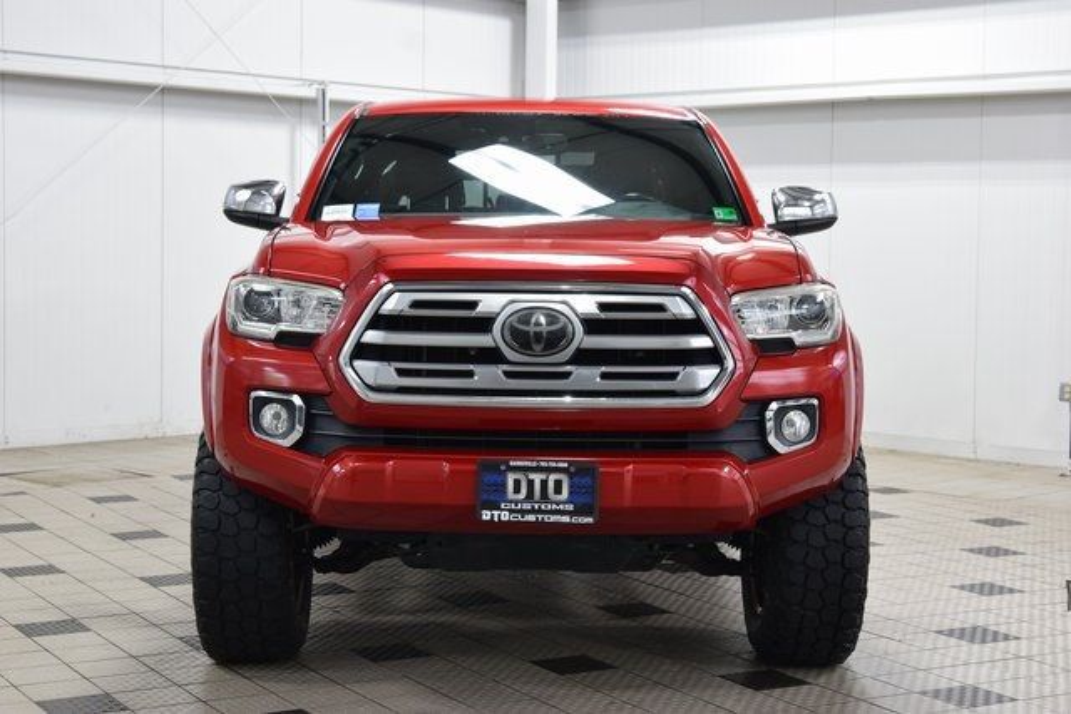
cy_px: 357
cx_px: 536
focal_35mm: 63
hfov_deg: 31.9
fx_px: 1875
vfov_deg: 21.6
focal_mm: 42
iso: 560
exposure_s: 1/15
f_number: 6.3
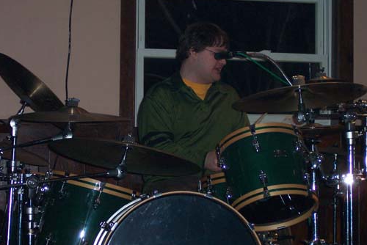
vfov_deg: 11.2
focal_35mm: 123
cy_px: 114
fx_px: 1255
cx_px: 184
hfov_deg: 16.6
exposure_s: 1/90
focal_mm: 24
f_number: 4.8
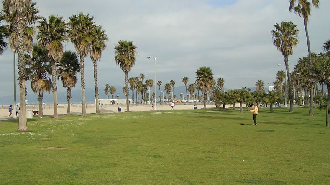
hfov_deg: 48.4
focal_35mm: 42
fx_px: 368
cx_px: 164
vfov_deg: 28.3
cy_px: 108
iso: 50
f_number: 3.2
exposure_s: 1/1000
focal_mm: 5.8
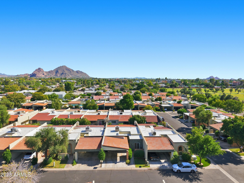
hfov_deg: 71.6
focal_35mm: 24
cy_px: 92
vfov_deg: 56.8
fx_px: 169
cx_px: 122
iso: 170
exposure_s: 1/4000
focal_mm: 8.7
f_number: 1.8
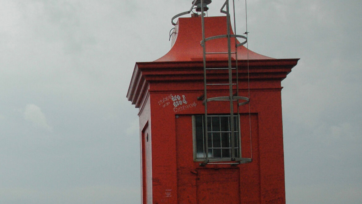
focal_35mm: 58
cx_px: 12
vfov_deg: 20.4
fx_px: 557
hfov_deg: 33.4
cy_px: 179
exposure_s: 1/4000
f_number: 3.5
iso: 400
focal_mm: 18
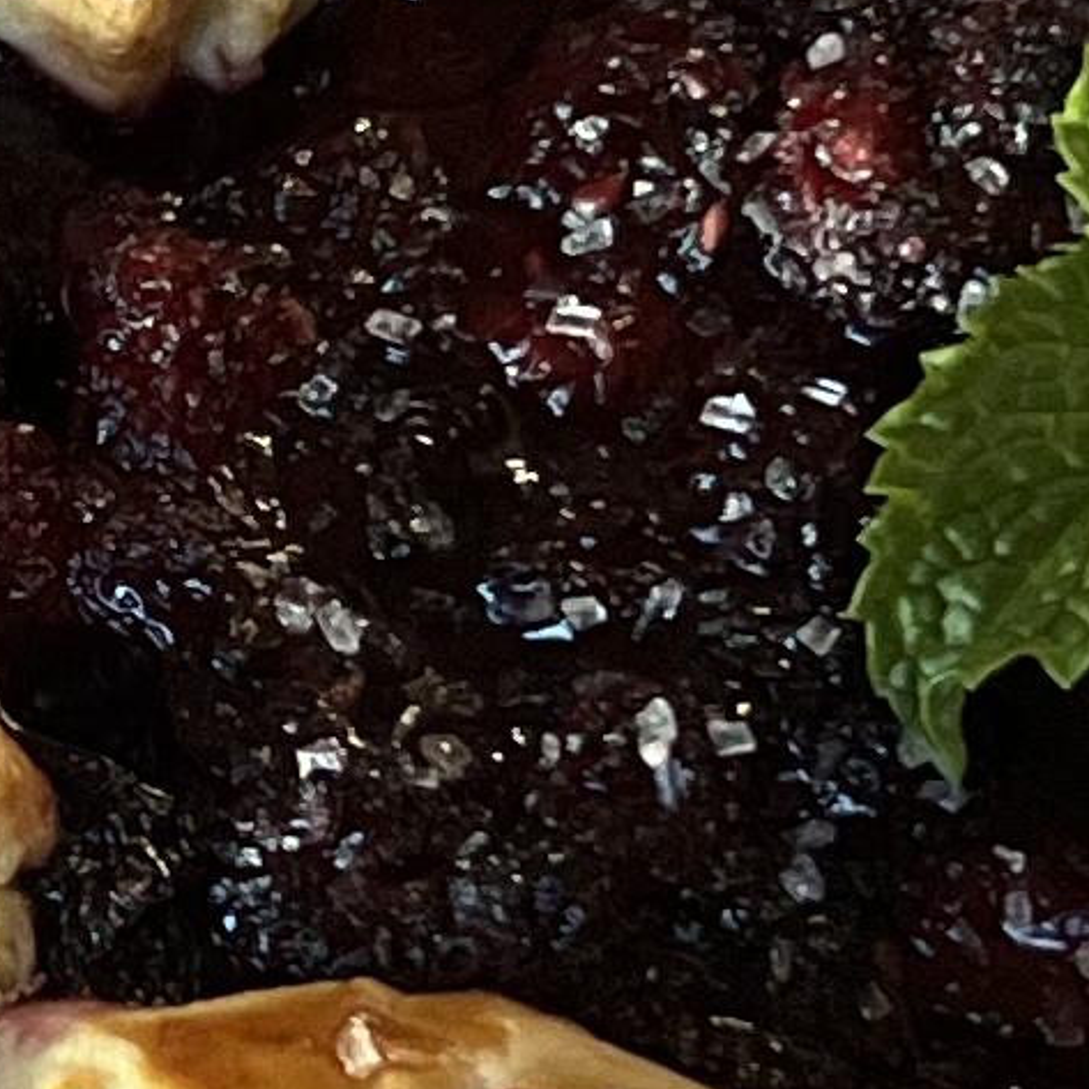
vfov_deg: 8.9
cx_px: -585
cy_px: 431
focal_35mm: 196
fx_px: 6976
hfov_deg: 8.7
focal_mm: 5.7
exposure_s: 1/60
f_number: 1.5
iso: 400
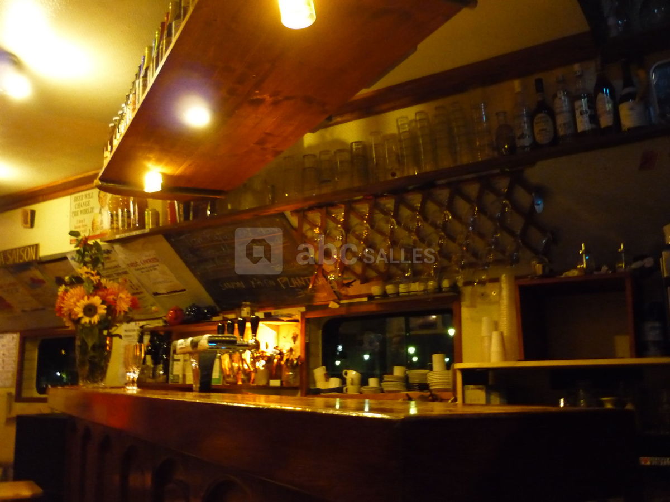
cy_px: 251
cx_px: 335
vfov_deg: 42.9
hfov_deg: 55.4
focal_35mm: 33
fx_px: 639
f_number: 2.8
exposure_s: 1/10
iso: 800
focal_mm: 5.5
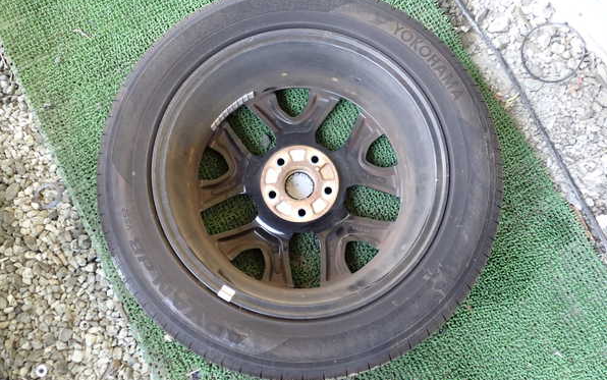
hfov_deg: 59.6
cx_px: 305
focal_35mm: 32
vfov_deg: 39.4
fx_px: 530
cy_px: 176
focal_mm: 5.4
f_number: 2.3
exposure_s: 1/30
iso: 250
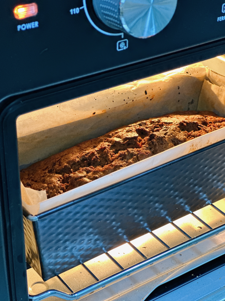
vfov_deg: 25.3
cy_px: 150
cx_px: 112
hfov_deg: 19.1
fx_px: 667
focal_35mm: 77
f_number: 2.8
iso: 400
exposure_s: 1/14
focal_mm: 9
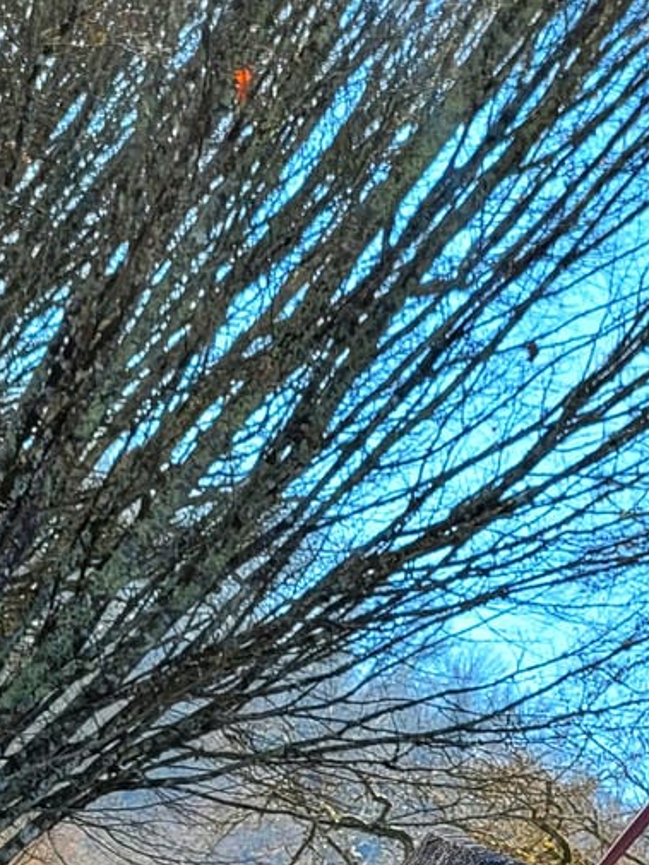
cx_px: 236
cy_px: 1574
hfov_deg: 14.4
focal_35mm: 103
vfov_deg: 16.0
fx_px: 2574
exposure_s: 1/519
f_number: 1.8
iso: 40
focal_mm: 5.4
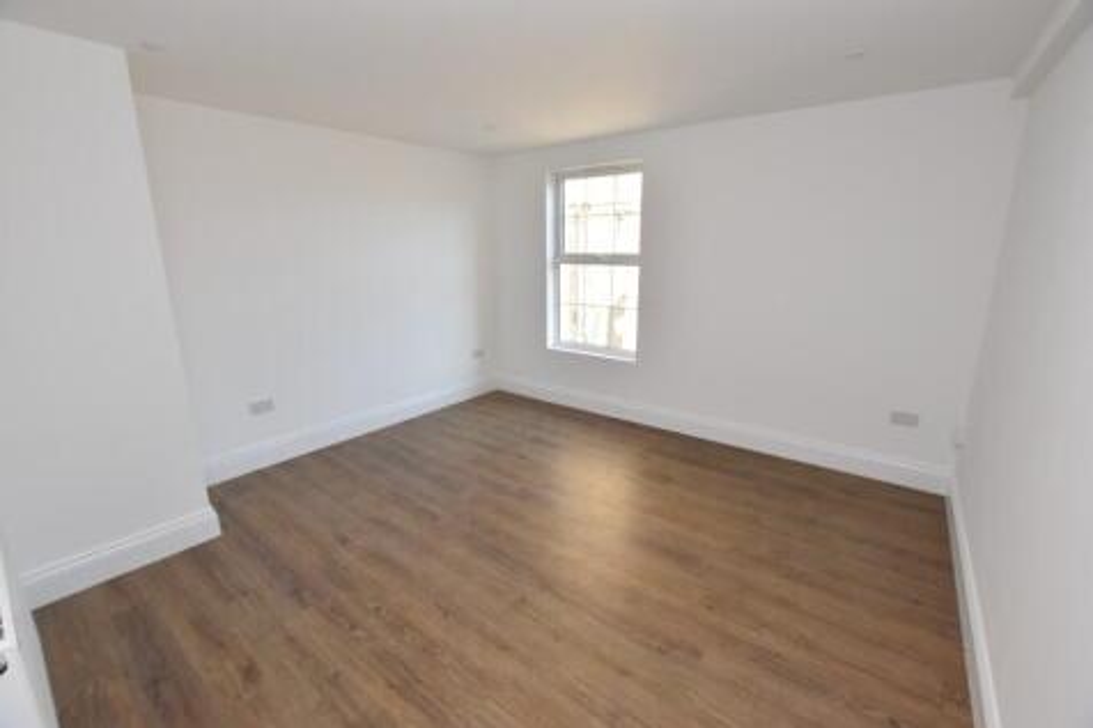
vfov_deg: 77.3
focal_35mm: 15
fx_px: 455
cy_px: 364
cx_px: 546
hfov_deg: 100.4
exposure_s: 1/200
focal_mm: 10
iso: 560
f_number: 5
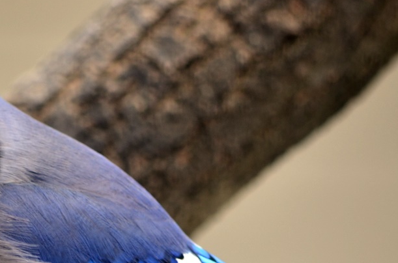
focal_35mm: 1061
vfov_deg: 1.3
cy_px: 275
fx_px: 11700
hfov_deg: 1.9
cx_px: 135
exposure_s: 1/20
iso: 100
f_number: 5.6
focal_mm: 270
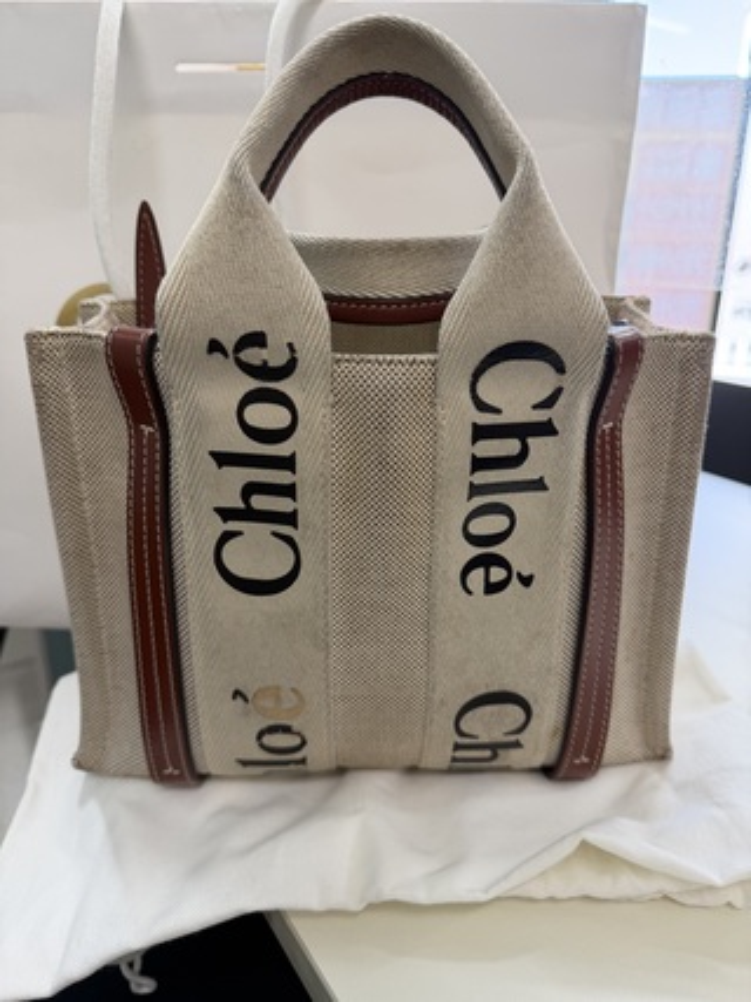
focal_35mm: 24
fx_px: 695
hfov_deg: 56.8
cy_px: 501
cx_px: 376
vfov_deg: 71.6
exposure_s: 1/100
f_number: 1.78
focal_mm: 6.76
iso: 80
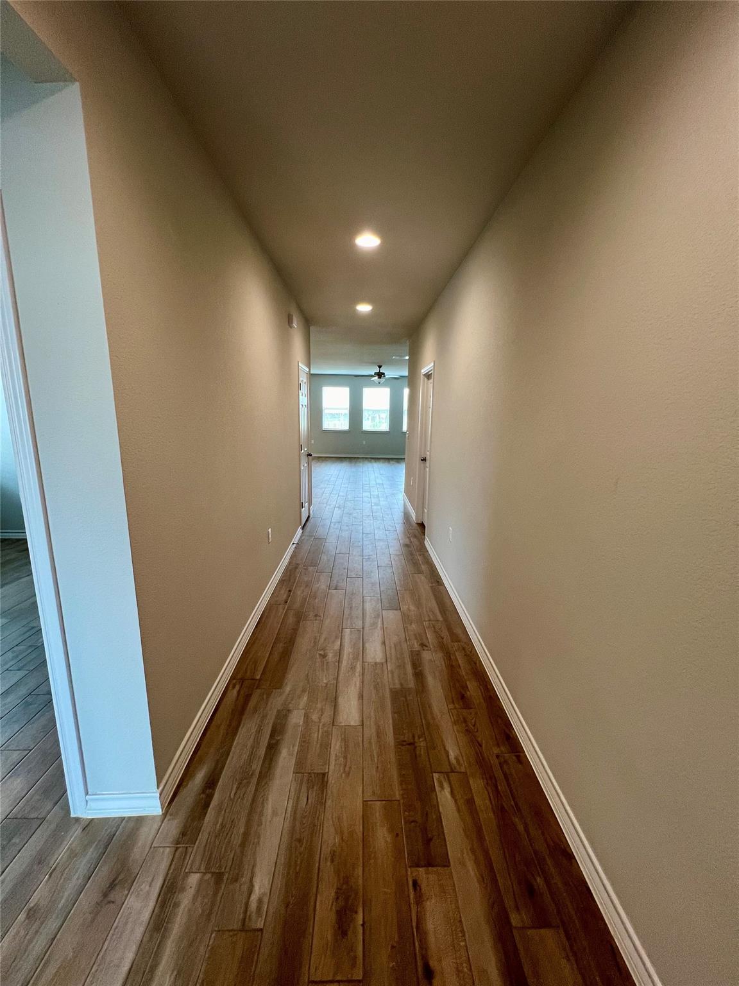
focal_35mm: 13
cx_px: 370
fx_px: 370
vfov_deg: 106.2
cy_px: 493
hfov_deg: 89.9
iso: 160
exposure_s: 1/60
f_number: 1.8
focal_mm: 1.57
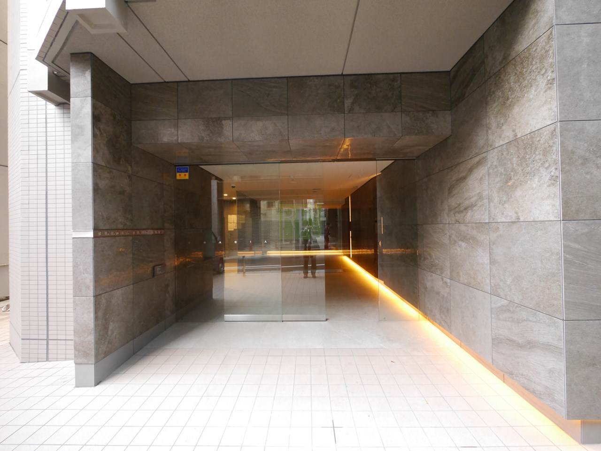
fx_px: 243
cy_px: 226
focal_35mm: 14
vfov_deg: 85.7
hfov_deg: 102.0
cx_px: 300
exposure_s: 1/60
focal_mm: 7
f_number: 4
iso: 1600
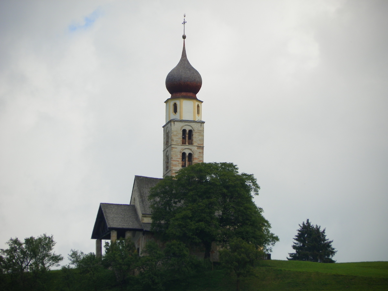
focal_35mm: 461
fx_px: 5166
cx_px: 194
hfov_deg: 4.3
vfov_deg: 3.2
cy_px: 146
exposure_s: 1/320
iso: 64
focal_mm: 82.1
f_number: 5
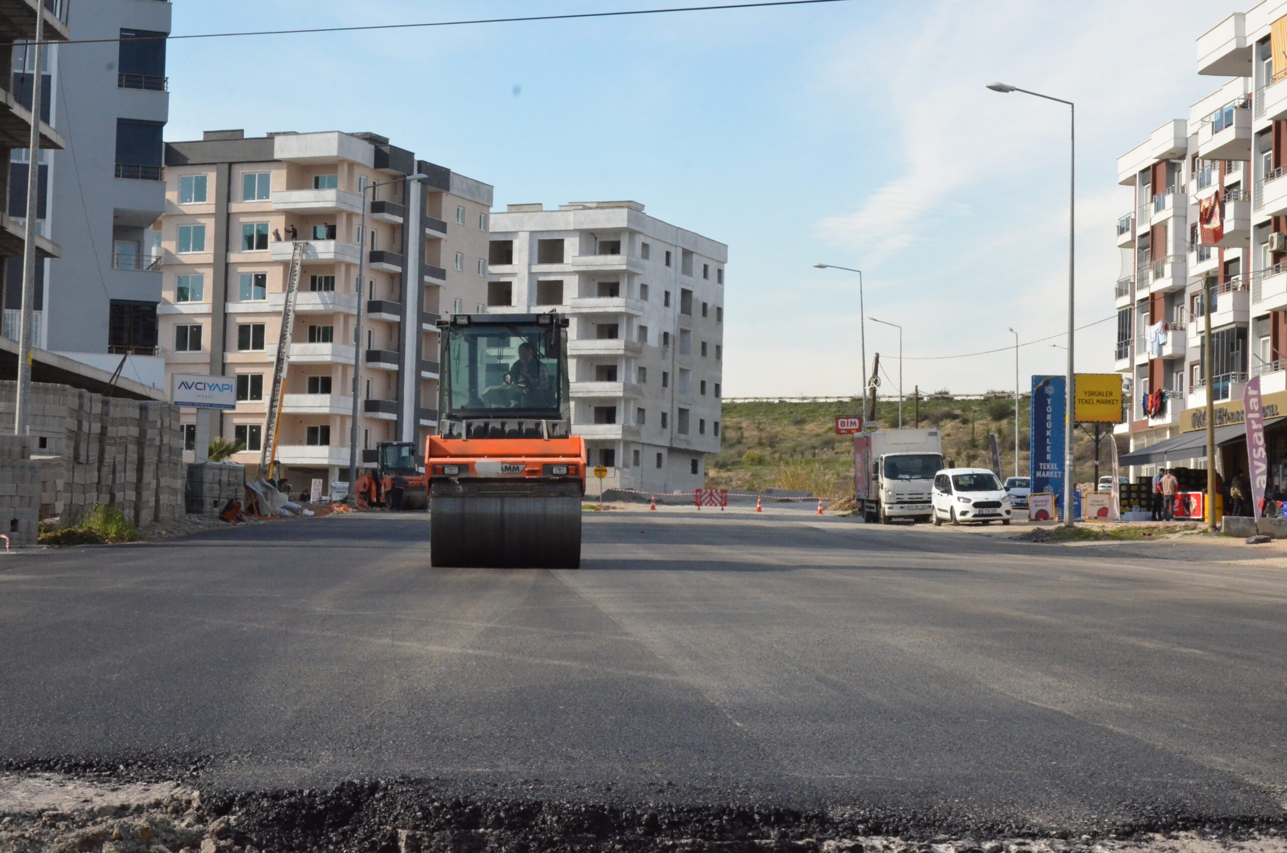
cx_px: 644
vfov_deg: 22.5
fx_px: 2141
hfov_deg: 33.5
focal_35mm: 60
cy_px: 426
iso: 3200
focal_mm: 40
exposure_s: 1/1250
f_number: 18
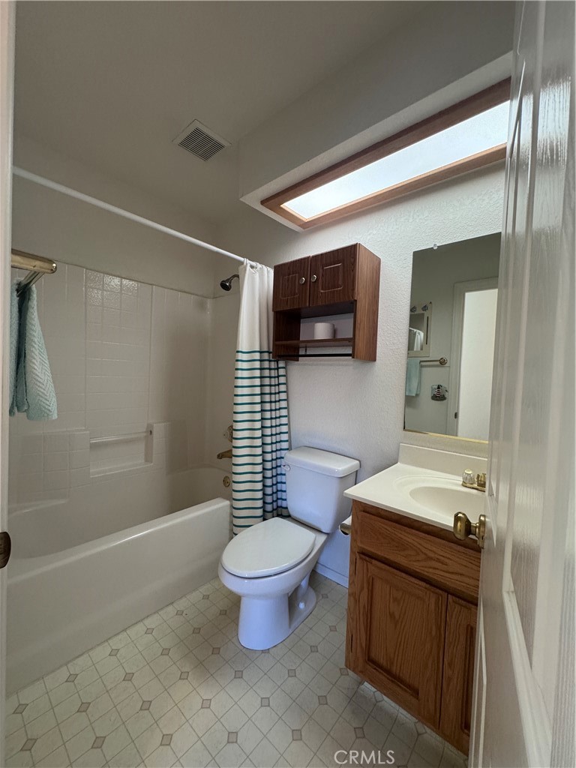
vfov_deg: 102.1
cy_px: 384
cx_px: 288
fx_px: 311
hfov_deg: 85.7
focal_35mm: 14
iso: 250
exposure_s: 1/53
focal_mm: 2.22
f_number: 2.2
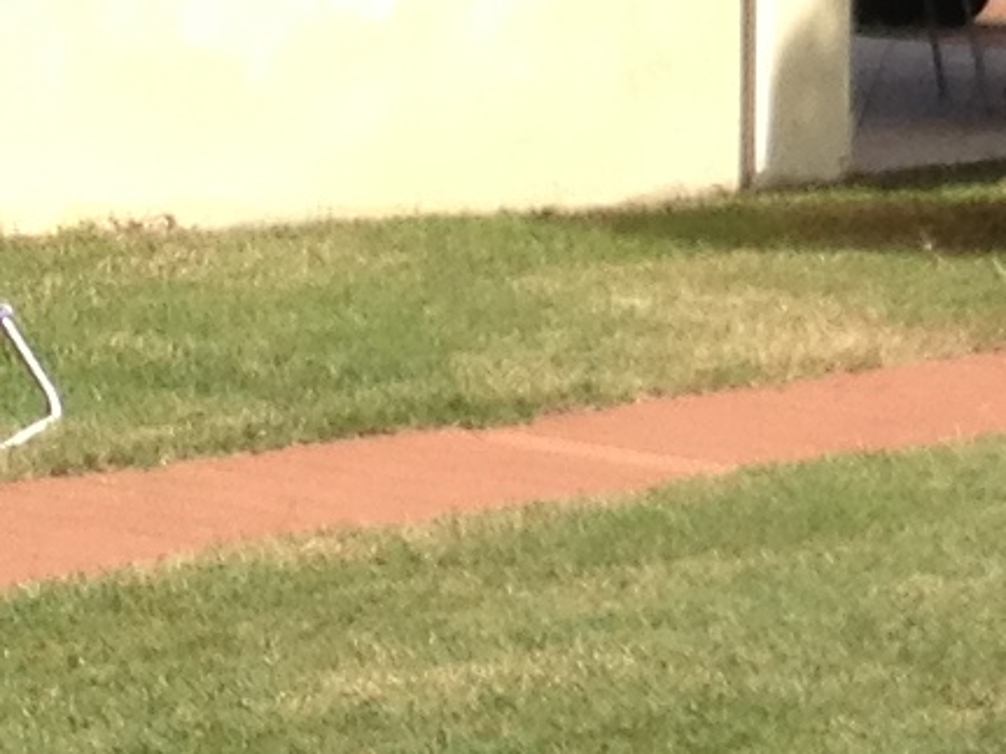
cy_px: -215
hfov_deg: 7.2
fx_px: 7699
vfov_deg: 5.6
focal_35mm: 265
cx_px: 1944
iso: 64
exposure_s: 1/1227
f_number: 2.4
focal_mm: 4.28
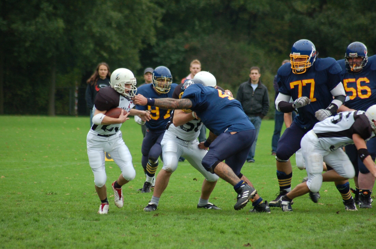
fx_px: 3049
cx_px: 188
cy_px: 124
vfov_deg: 4.7
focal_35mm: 292
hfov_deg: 7.1
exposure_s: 1/500
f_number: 5
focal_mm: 195
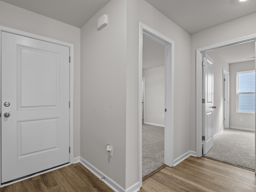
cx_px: 118
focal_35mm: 18
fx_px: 133
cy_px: 96
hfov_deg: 87.6
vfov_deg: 71.6
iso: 800
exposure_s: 1/15
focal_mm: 16
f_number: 8
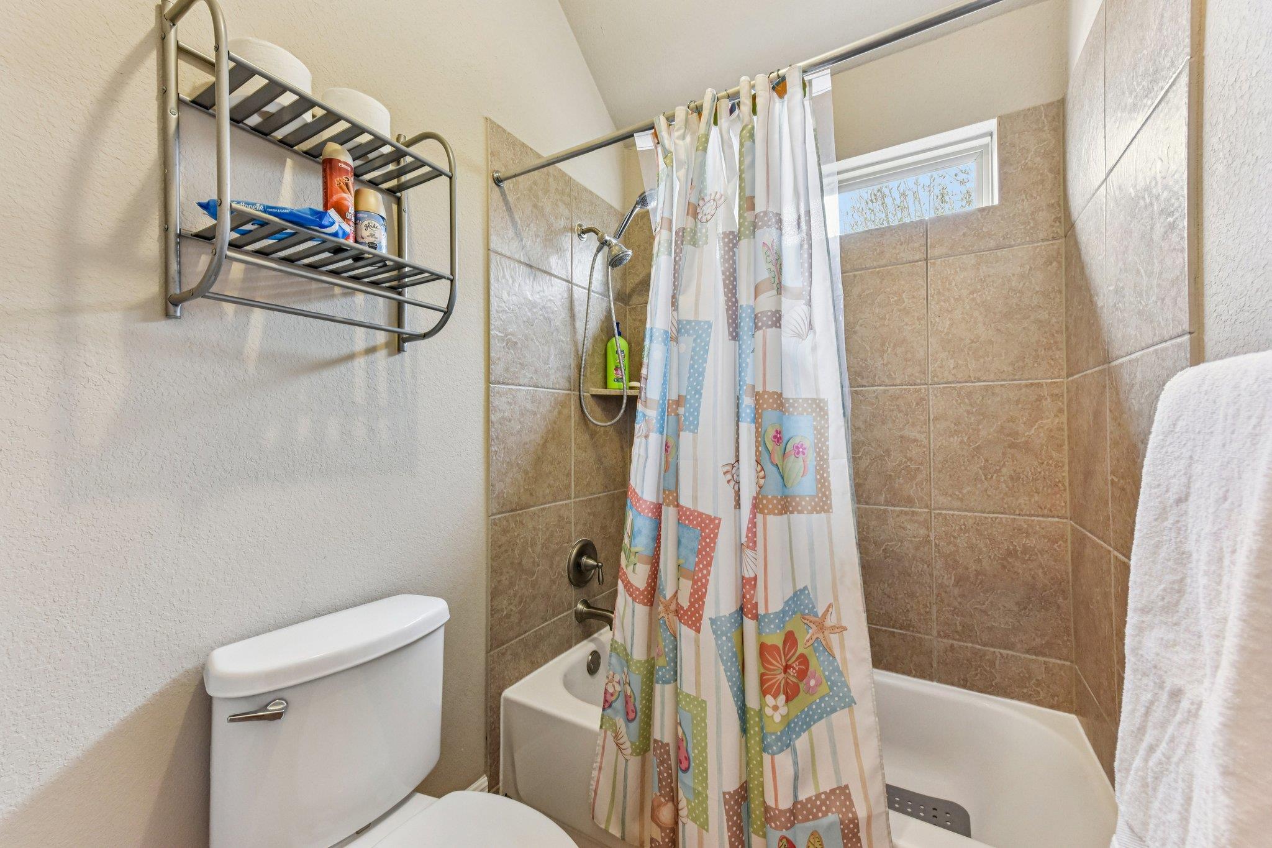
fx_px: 495
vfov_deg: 81.2
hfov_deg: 104.3
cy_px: 424
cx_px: 636
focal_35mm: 14
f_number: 8
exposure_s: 1/15
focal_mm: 14
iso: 900
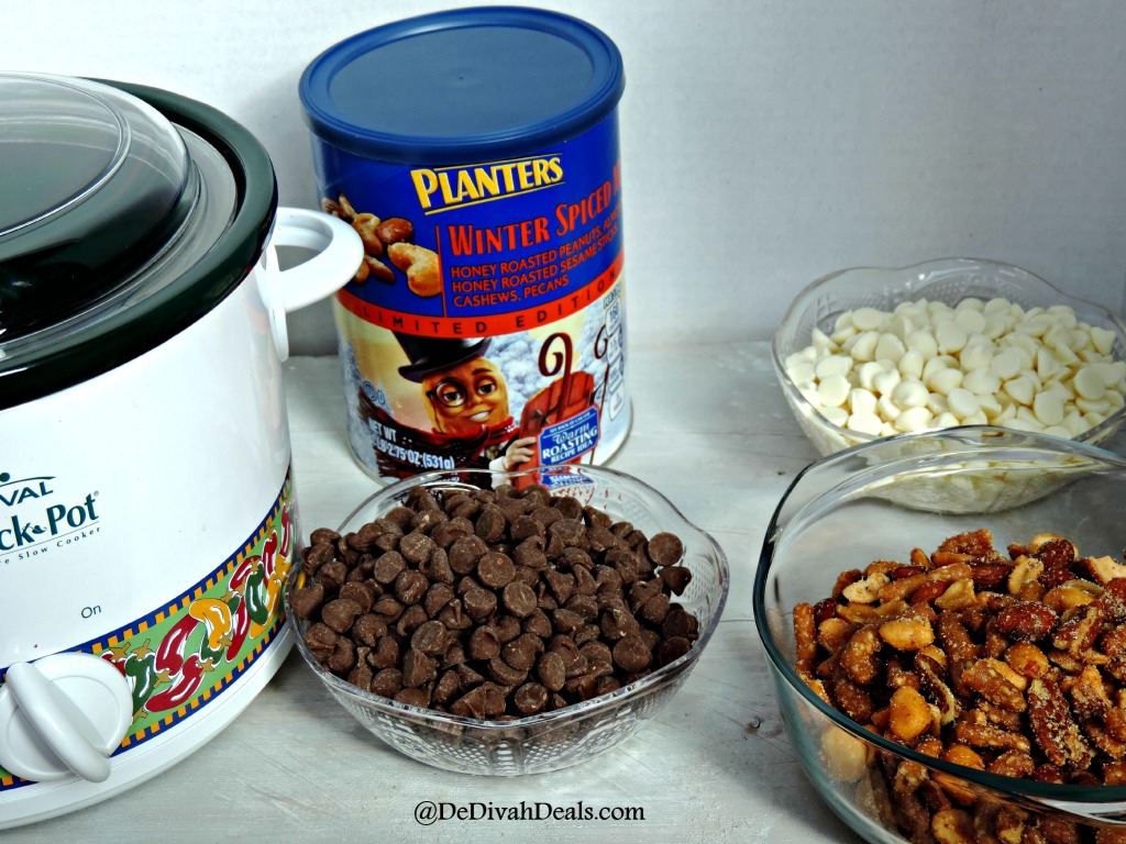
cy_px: 422
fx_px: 1952
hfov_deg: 32.2
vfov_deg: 24.4
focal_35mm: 60
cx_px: 563
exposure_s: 1/60
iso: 90
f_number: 3.7
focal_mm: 10.7
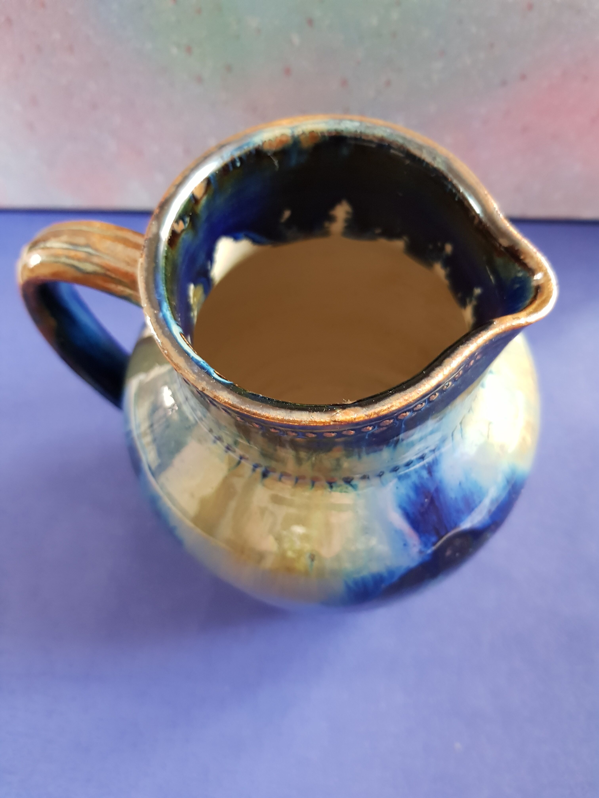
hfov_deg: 53.1
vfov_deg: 67.3
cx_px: 300
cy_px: 399
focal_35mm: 26
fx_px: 600
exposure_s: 1/13
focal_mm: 4.2
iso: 200
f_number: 1.7
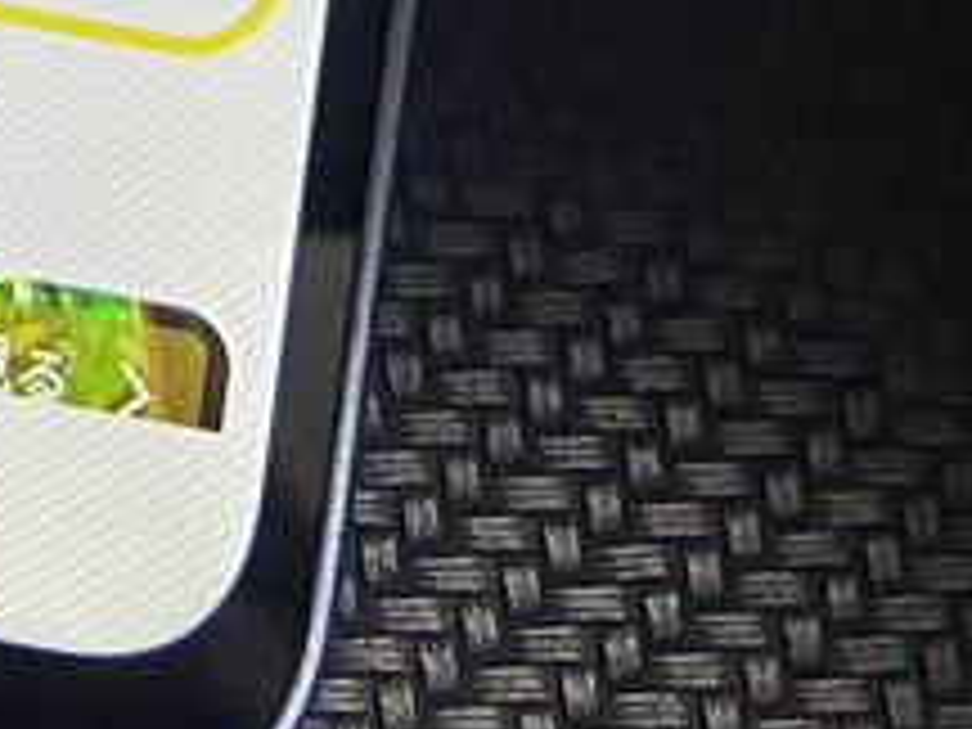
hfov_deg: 12.4
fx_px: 4324
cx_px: -356
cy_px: -1264
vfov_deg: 8.4
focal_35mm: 154
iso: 100
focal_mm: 4.25
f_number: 1.8
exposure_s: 1/50
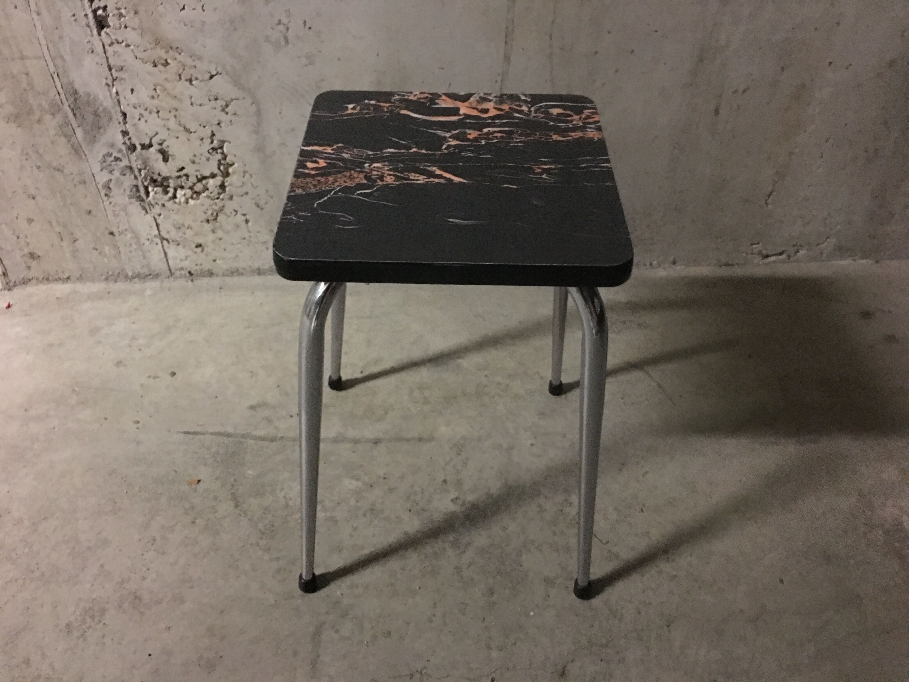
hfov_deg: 61.7
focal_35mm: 29
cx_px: 454
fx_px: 762
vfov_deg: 48.2
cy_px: 341
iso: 160
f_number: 2.2
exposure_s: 1/4
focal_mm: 4.15
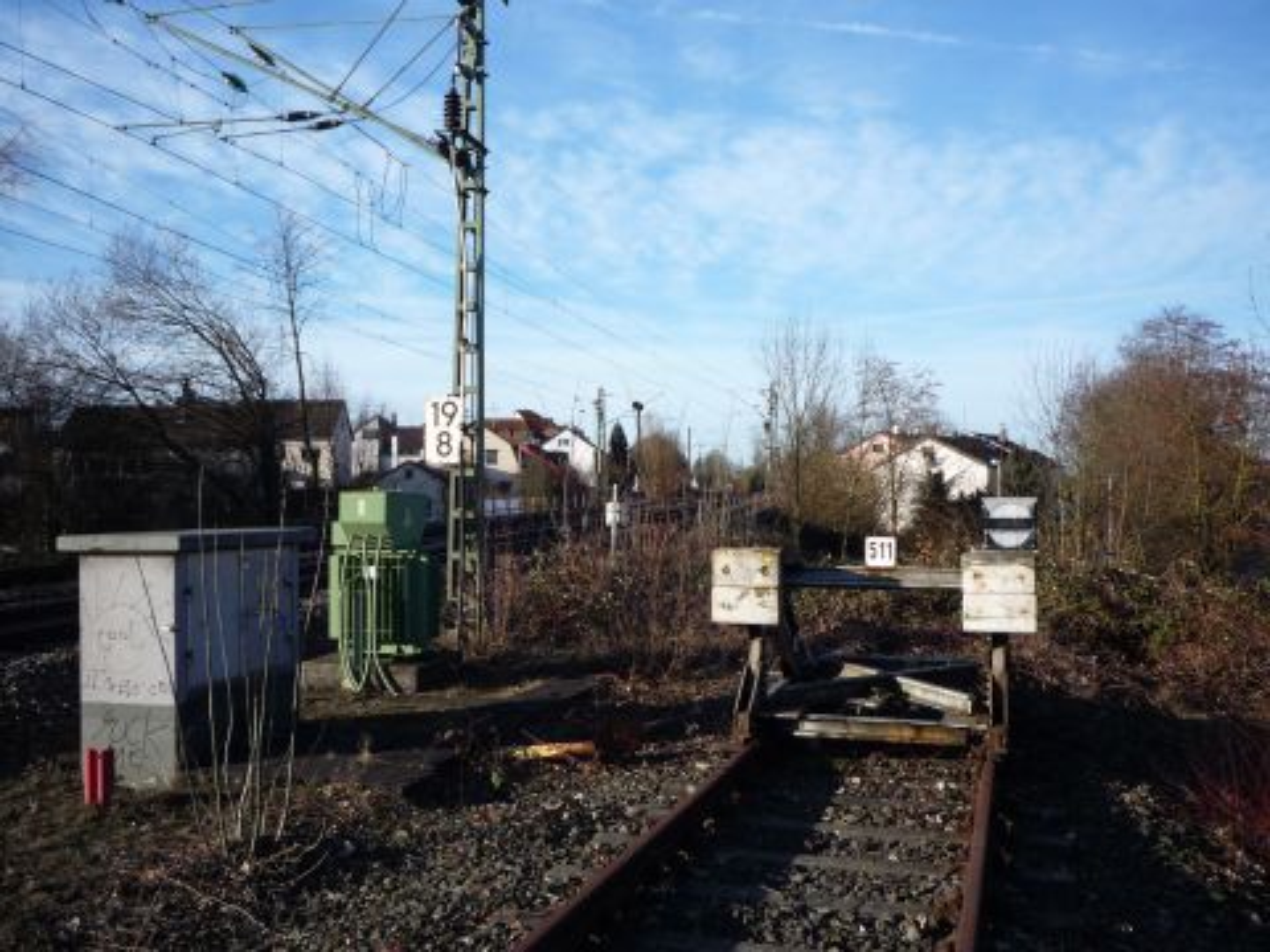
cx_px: 635
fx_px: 1174
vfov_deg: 44.2
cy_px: 476
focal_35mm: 32
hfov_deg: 56.8
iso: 100
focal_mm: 5.2
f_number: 4
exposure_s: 1/400
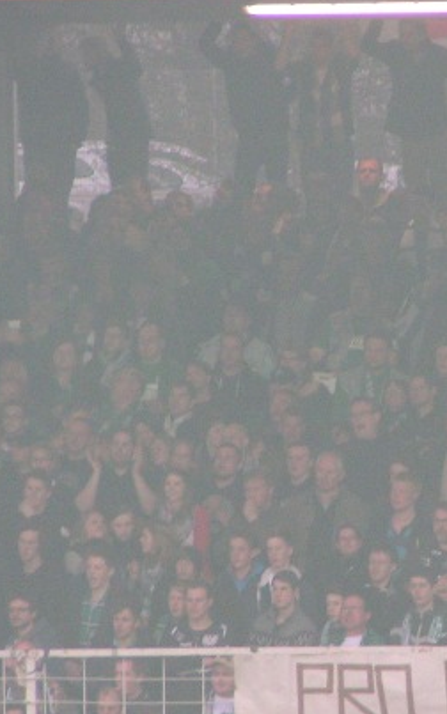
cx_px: 461
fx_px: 15588
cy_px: 425
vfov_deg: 2.6
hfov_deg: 1.6
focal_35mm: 800
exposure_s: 1/125
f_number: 3.5
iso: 200
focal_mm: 58
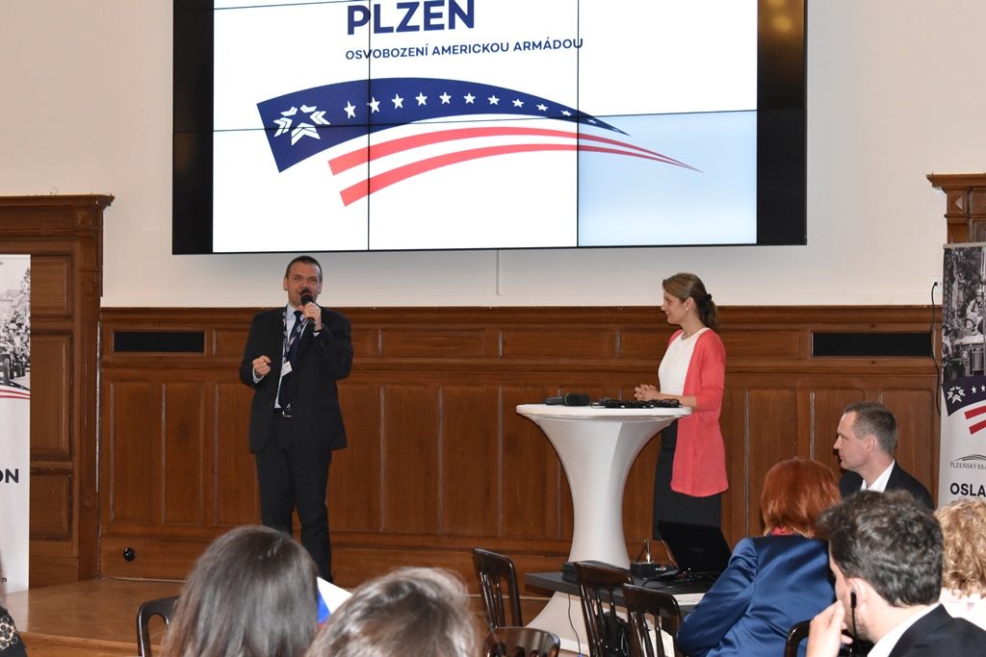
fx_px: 2260
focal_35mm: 82
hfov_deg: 24.6
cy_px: 328
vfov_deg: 16.6
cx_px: 493
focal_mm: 55
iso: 2800
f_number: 8
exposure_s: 1/100
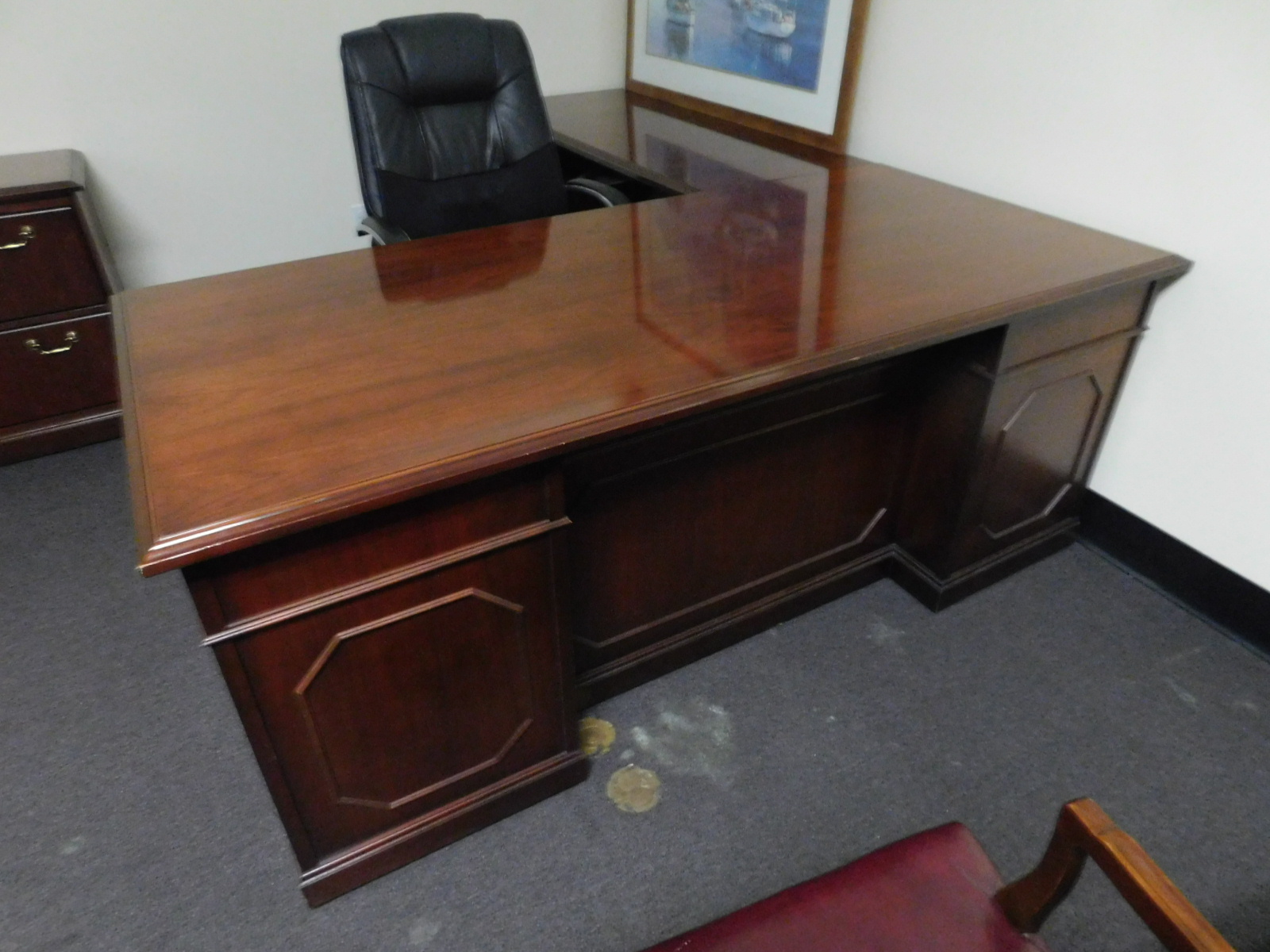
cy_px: 476
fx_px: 844
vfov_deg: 58.9
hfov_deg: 73.9
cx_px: 635
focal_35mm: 23
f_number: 3
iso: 800
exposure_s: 1/8
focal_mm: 4
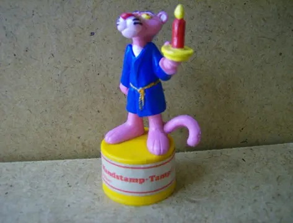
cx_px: 146
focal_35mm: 36
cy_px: 112
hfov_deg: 51.1
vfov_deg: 40.0
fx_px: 306
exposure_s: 1/64
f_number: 2.8
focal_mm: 6
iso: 109
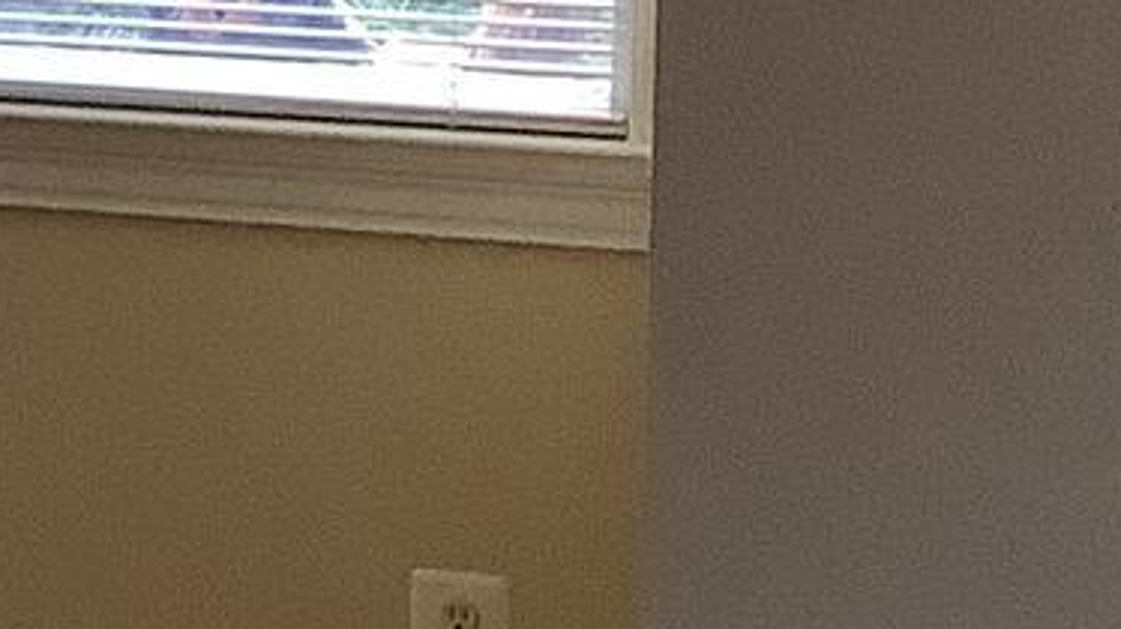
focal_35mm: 185
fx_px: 5497
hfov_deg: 10.7
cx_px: -1070
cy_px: -9
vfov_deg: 6.5
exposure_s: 1/60
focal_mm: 3.3
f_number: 2.4
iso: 125
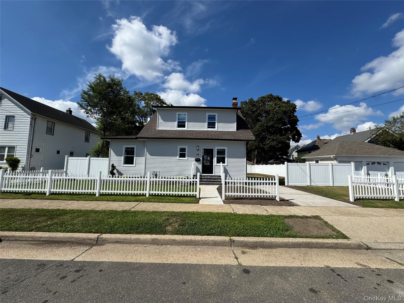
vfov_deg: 85.7
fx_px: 163
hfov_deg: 102.1
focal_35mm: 14
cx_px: 202
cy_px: 152
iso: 50
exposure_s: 1/2985
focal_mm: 2.22
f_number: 2.2
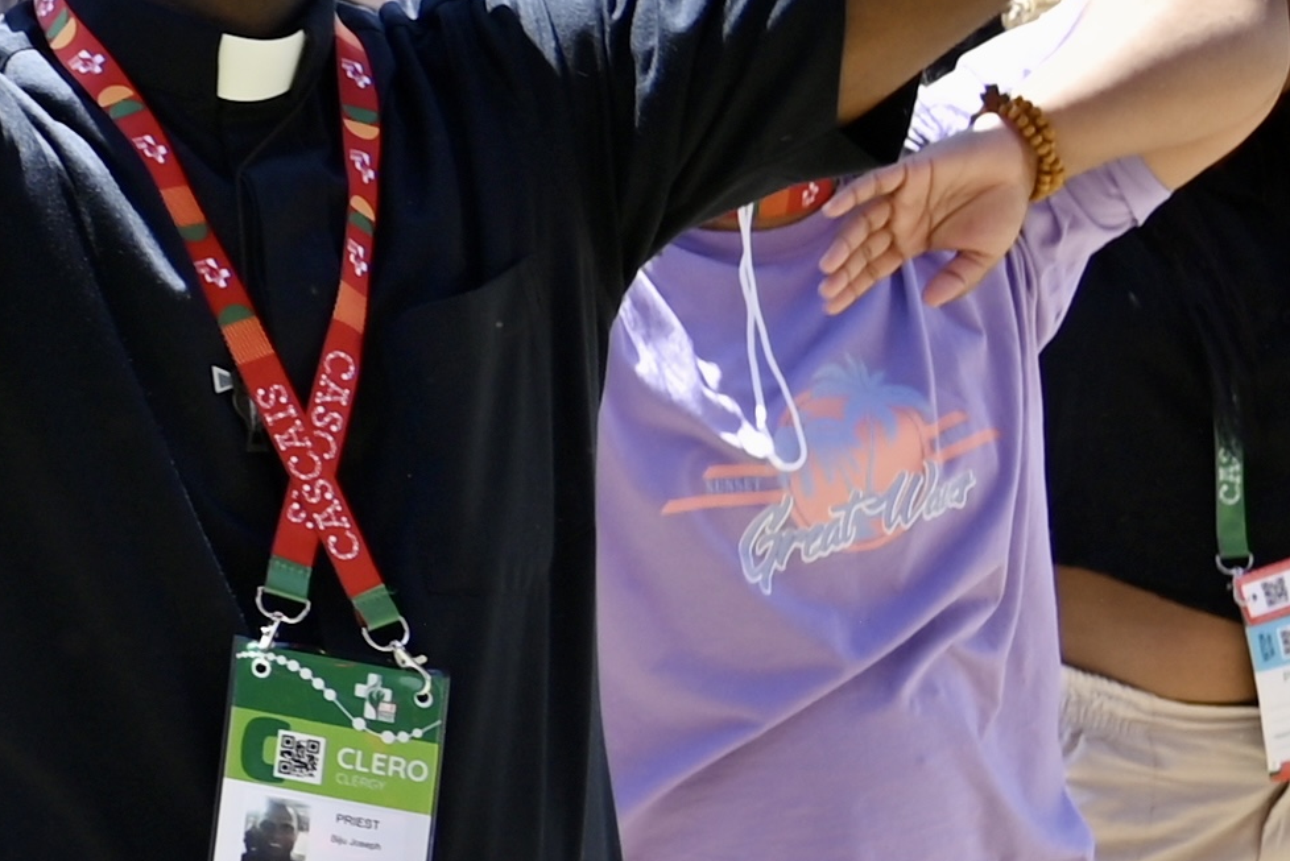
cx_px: -2548
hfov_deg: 7.4
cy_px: 142
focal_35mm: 246
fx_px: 8818
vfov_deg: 5.6
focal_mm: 40
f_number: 5
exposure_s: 1/320
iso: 50
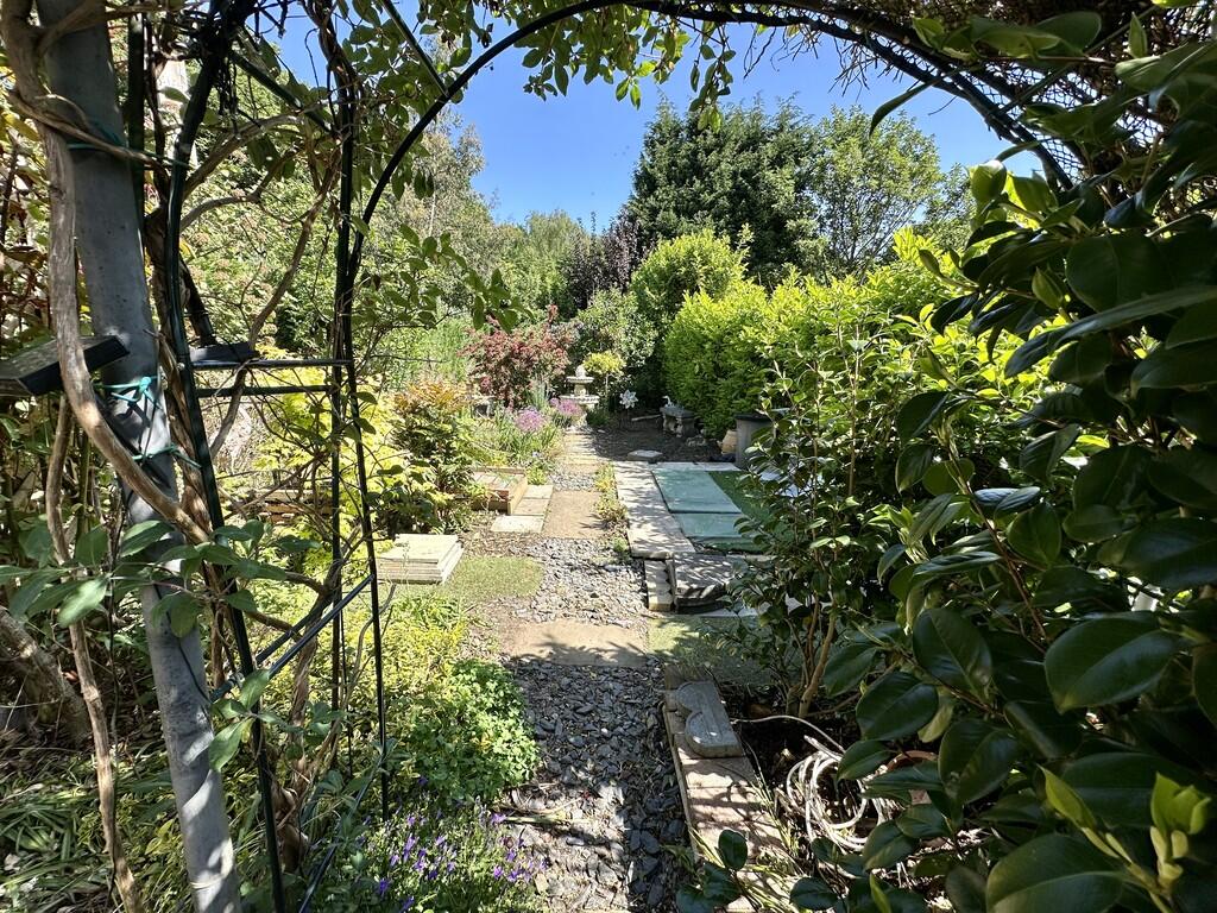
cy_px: 456
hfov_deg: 102.1
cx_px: 608
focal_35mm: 14
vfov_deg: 85.7
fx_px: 492
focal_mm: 2.22
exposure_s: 1/567
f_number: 2.2
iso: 40
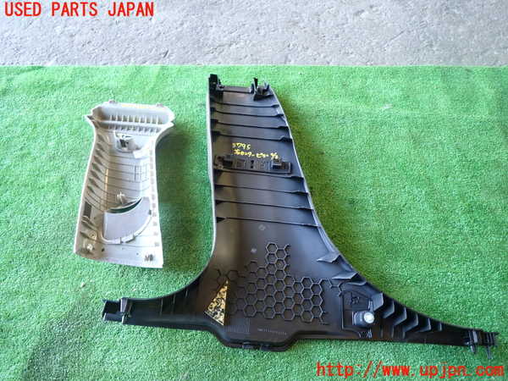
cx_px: 254
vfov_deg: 54.9
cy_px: 190
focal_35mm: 25
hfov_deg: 69.4
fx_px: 367
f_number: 2
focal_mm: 4.5
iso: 250
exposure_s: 1/30
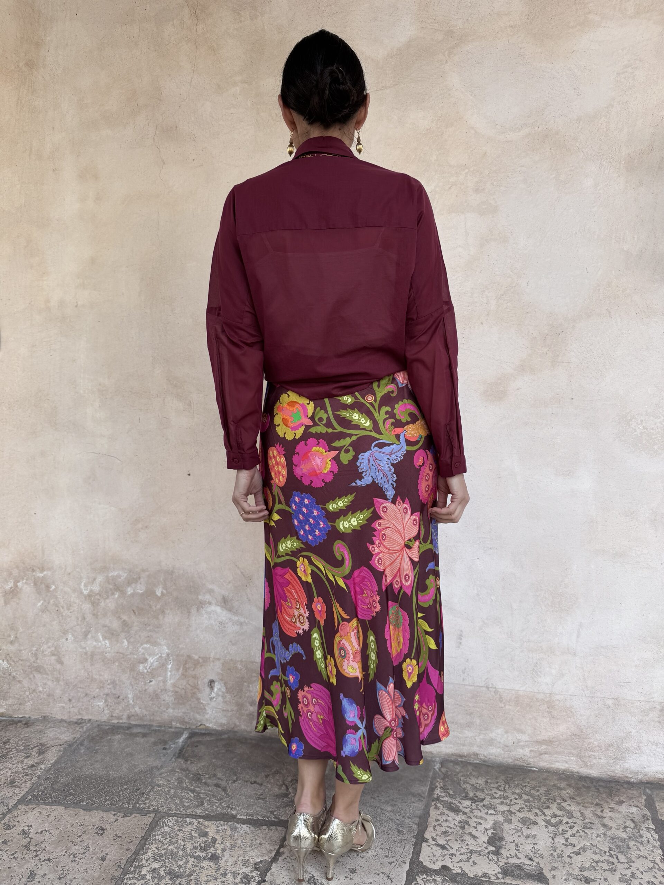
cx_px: 332
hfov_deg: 56.8
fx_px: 614
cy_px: 442
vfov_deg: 71.6
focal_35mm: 24
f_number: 1.78
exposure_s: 1/454
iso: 80
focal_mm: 6.76
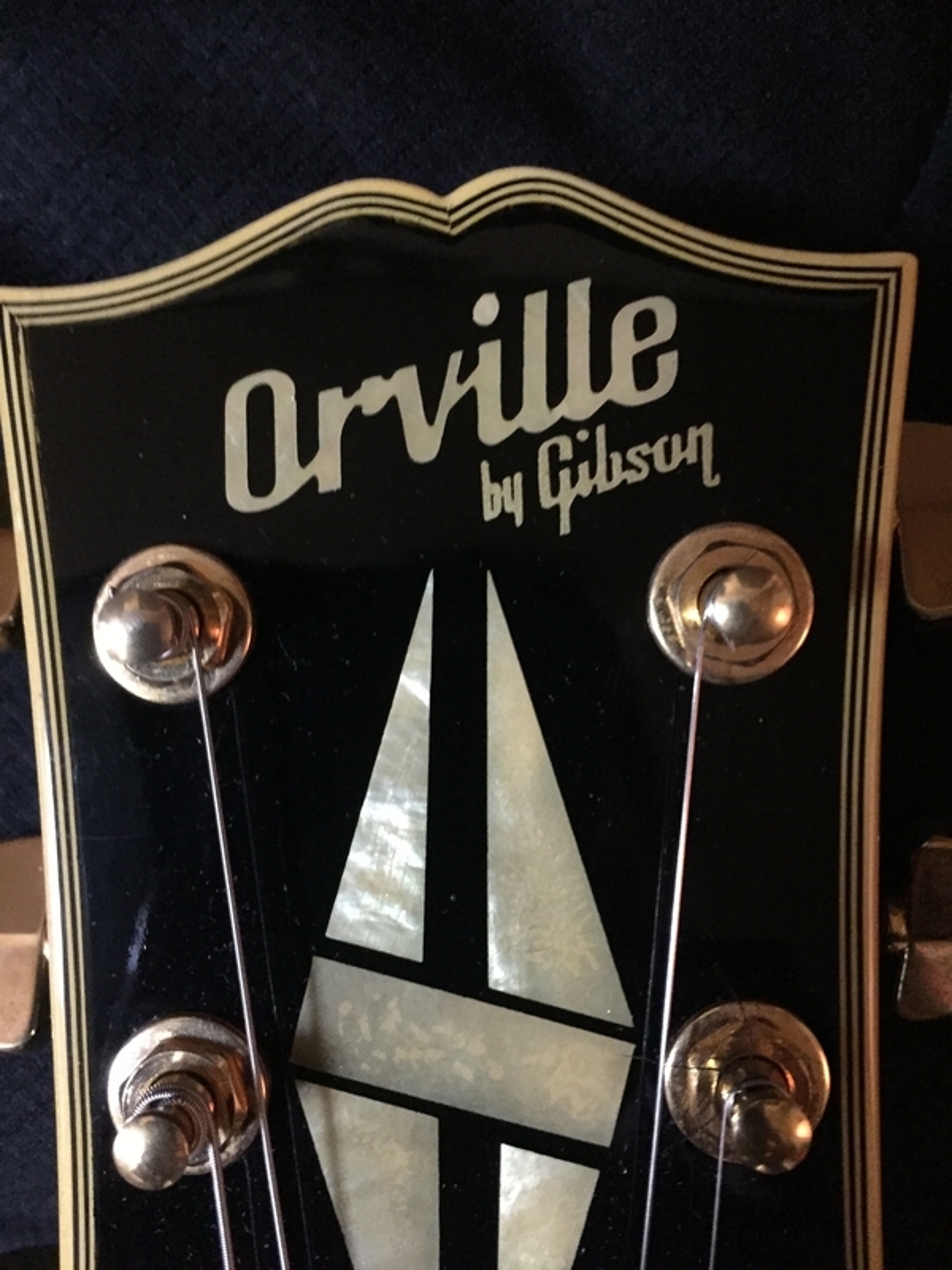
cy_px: 635
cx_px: 476
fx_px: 1063
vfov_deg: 61.7
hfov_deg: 48.2
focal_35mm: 29
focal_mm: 4.15
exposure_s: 1/15
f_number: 2.2
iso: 400
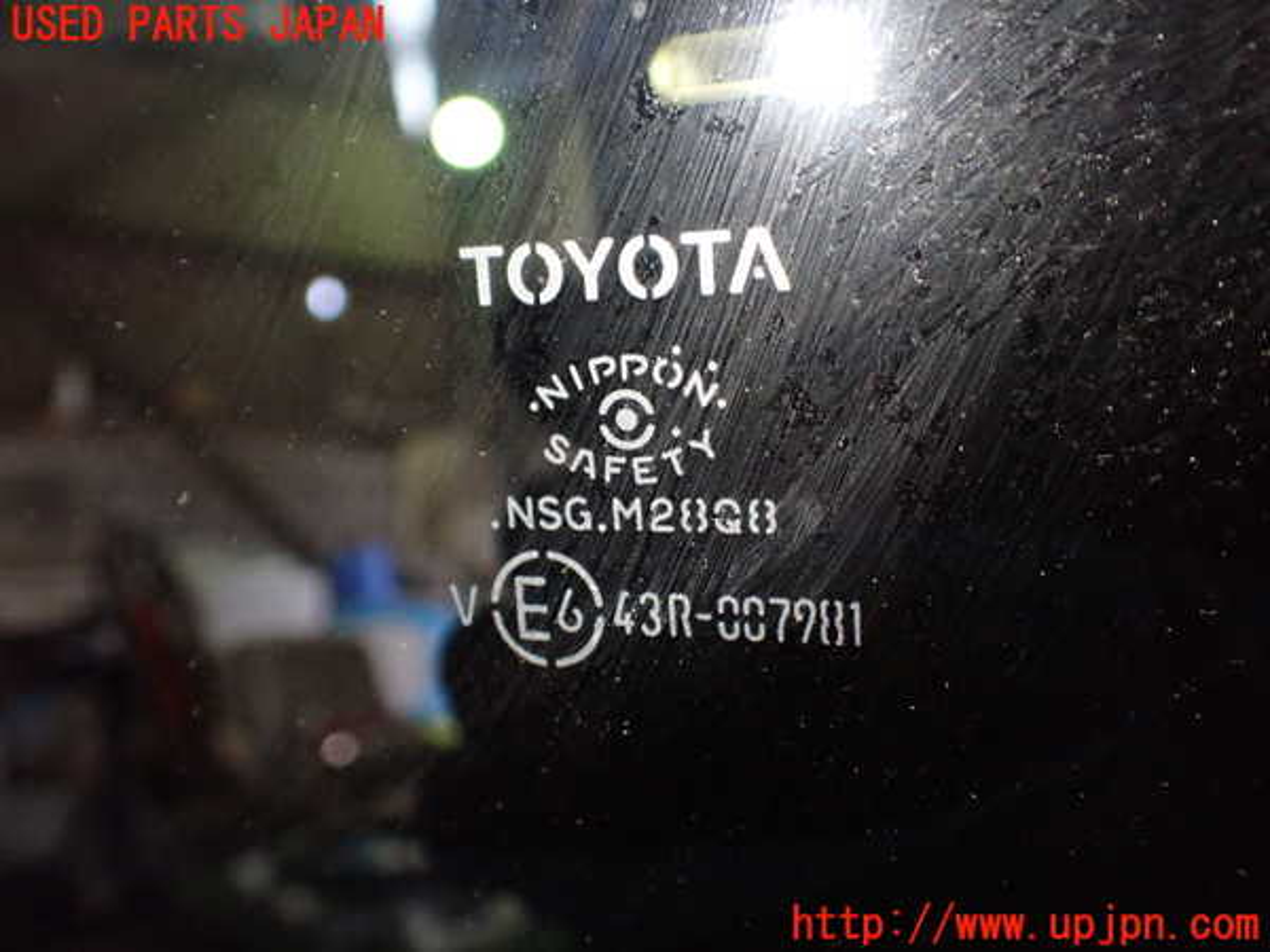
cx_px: 635
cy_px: 476
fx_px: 1101
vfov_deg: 46.8
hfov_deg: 60.0
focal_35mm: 30
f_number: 2.3
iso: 800
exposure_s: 1/40
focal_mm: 5.4
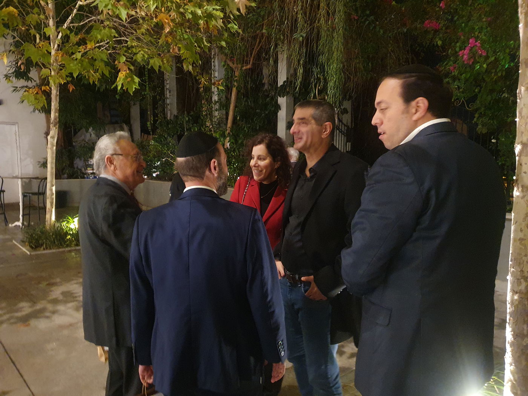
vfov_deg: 53.1
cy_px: 198
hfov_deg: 67.3
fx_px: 397
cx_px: 264
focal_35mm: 26
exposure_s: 1/20
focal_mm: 4.32
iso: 640
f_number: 1.5
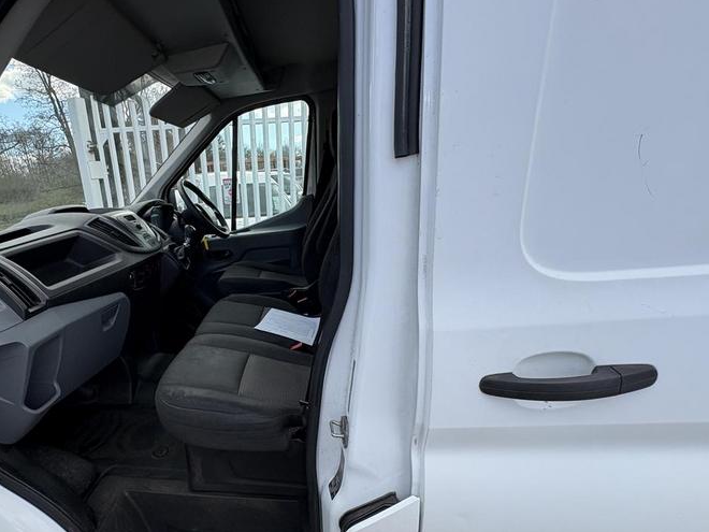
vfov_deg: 68.3
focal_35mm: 19
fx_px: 389
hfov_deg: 82.6
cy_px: 305
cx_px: 255
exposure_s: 1/364
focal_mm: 2.22
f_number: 2.2
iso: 40
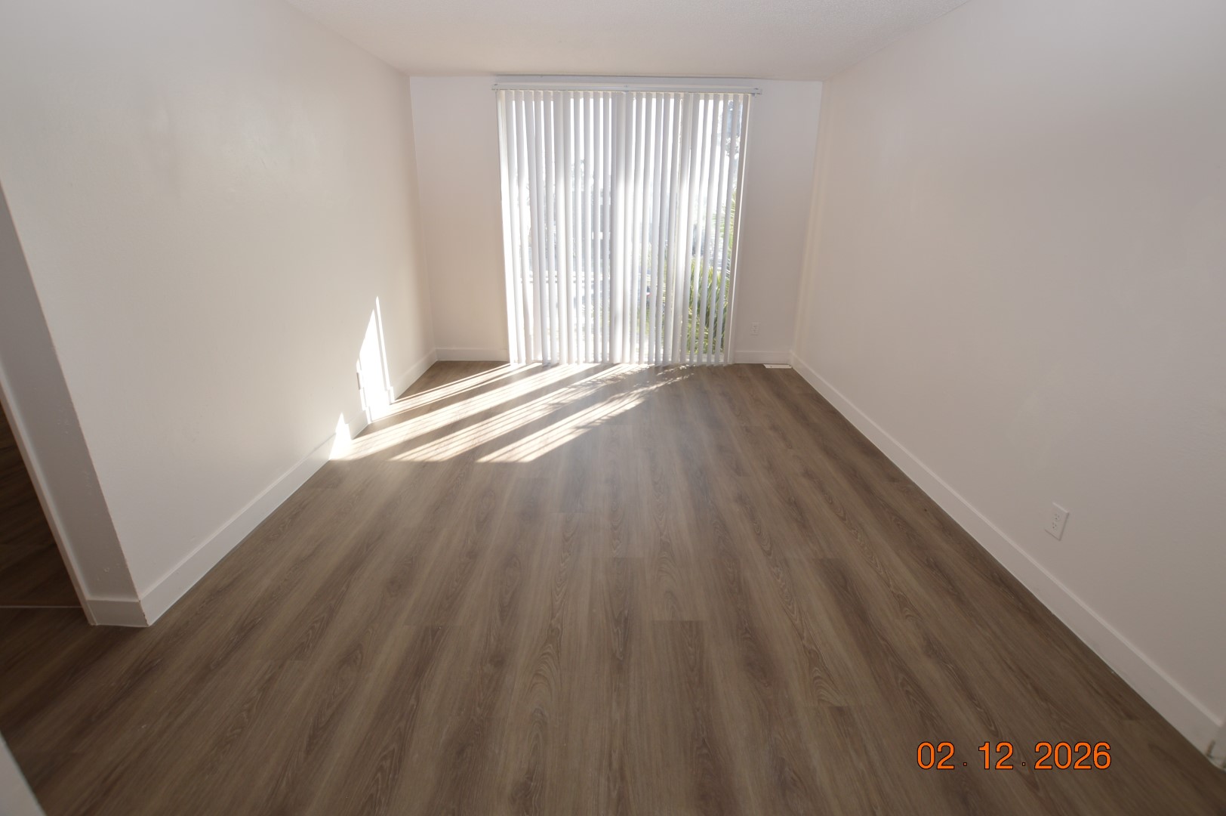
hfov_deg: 100.4
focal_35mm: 15
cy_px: 408
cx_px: 613
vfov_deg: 77.2
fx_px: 510
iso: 180
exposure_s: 1/125
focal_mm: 10
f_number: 5.6
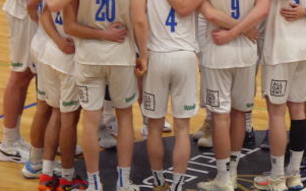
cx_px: 178
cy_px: 49
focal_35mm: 273
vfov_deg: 4.8
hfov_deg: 7.7
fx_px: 2276
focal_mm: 30.9
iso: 400
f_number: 5.6
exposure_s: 1/30
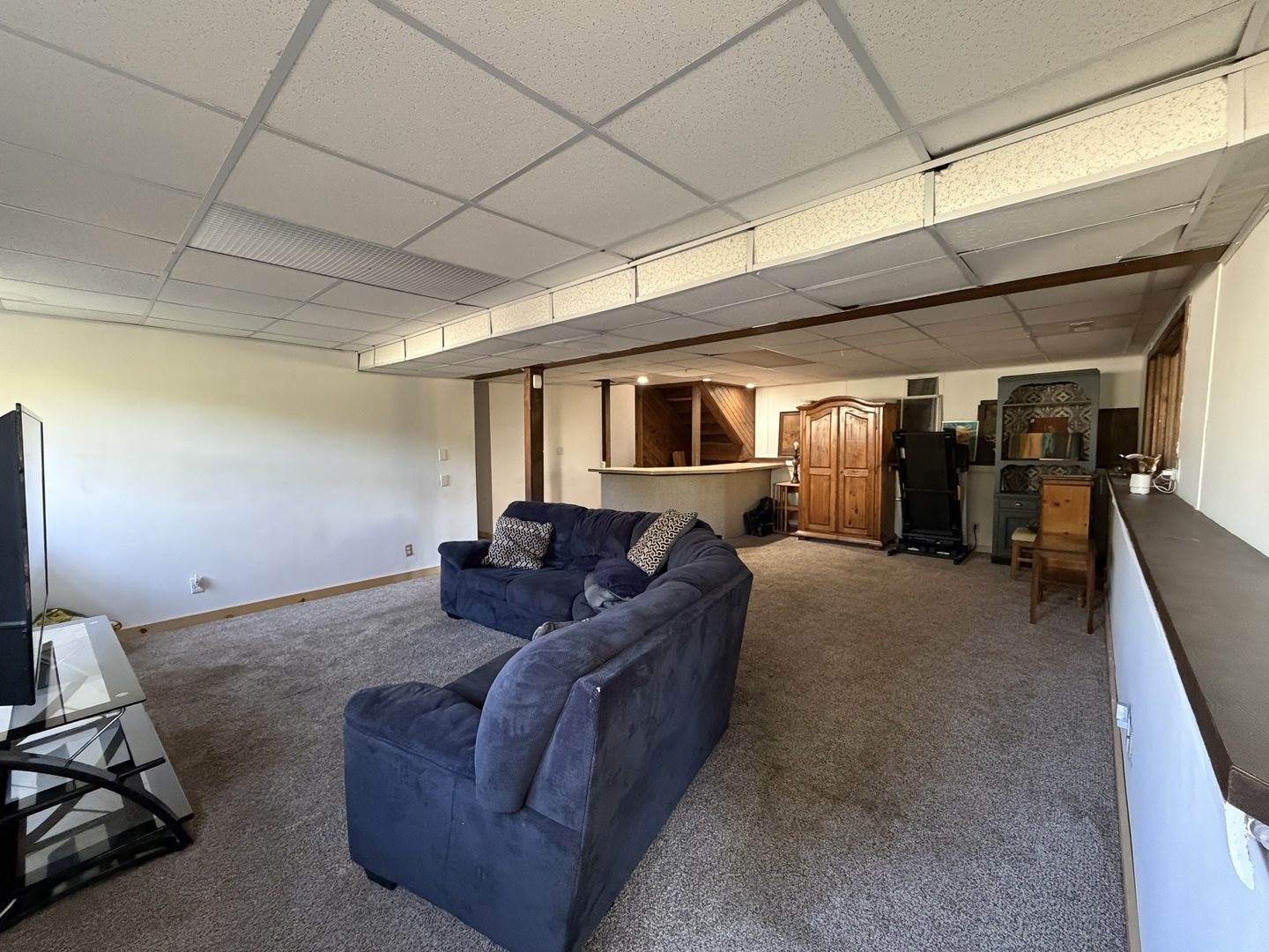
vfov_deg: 85.7
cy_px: 476
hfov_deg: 102.1
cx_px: 634
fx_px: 513
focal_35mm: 14
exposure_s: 1/60
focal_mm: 2.22
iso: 640
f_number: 2.2
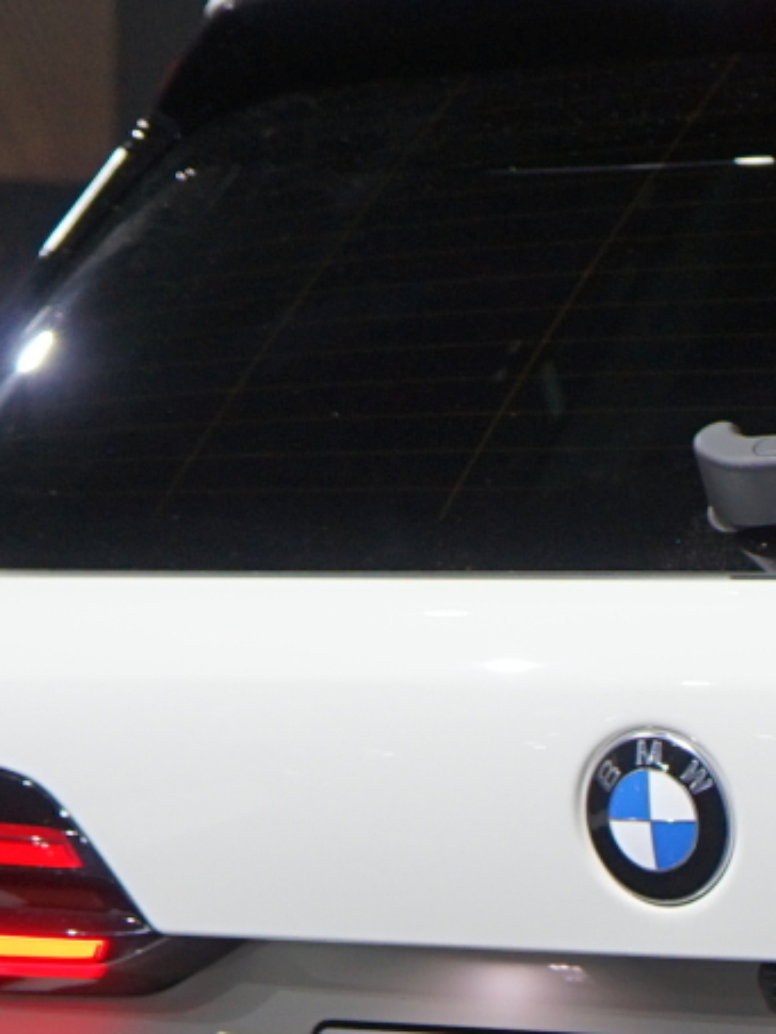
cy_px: 1032
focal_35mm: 163
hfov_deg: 8.7
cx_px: 1395
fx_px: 4870
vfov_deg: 12.0
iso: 400
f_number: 4.5
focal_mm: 32
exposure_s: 1/125
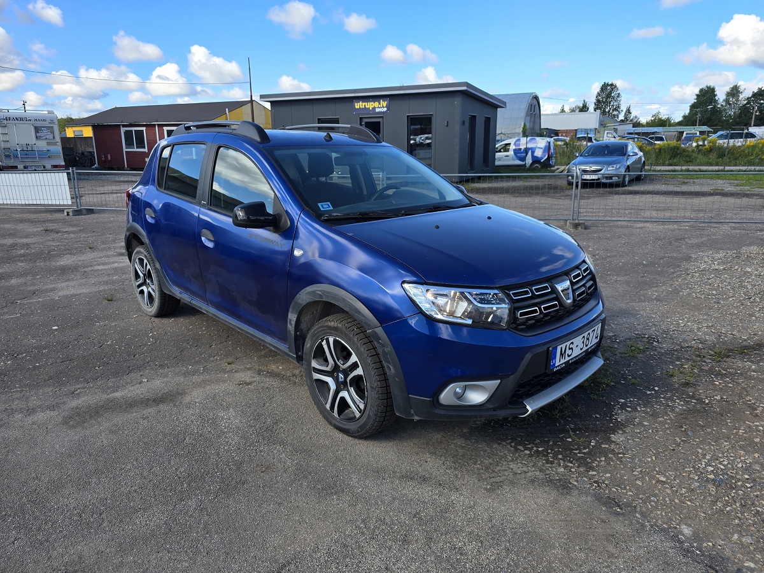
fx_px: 508
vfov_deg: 58.9
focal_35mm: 23
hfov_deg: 73.9
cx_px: 382
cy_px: 286
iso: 12
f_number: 1.7
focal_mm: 6.3
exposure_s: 1/406
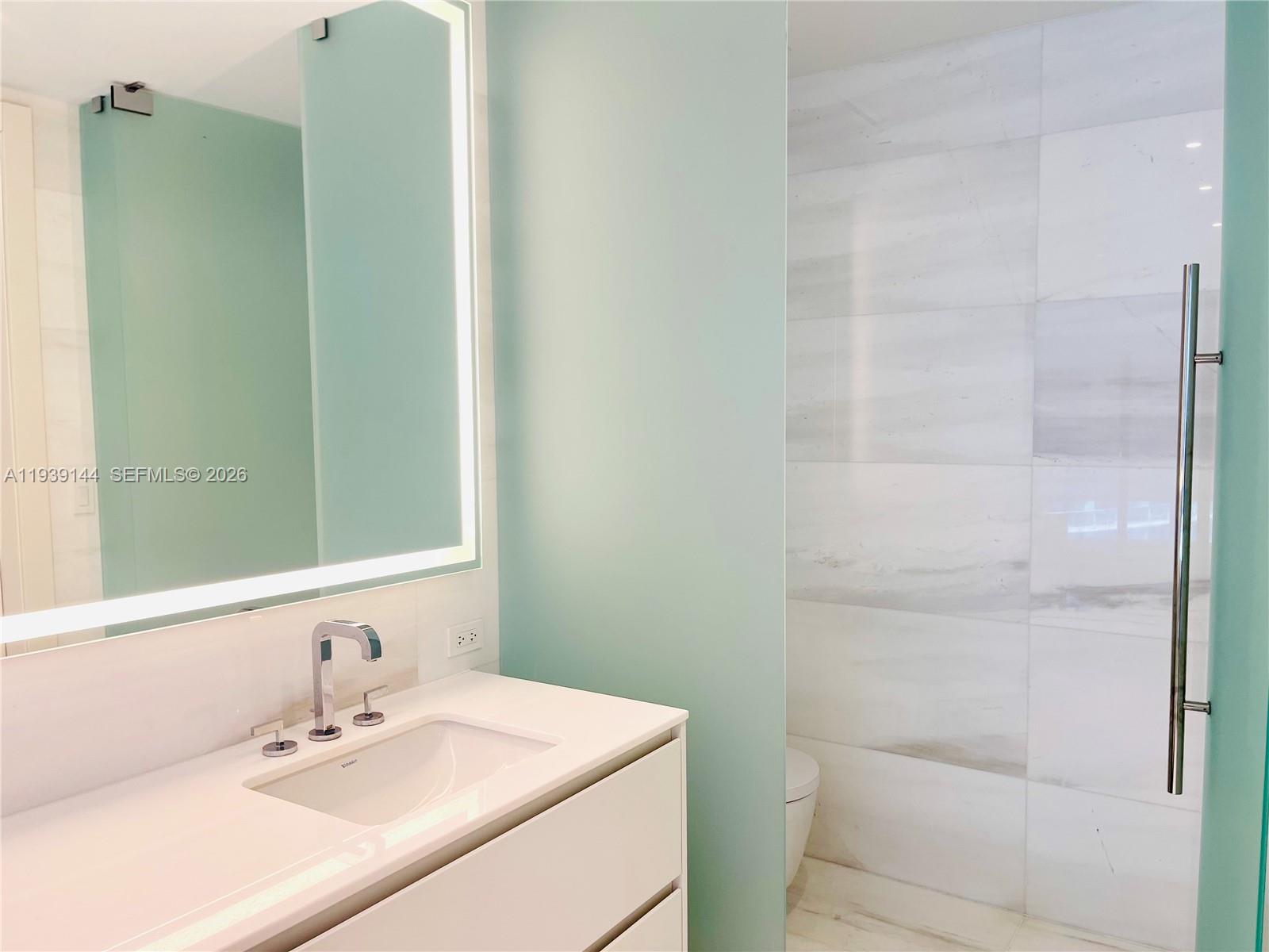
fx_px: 916
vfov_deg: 54.9
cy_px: 476
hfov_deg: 69.4
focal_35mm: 25
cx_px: 634
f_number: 1.6
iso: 32
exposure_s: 1/120
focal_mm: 5.1
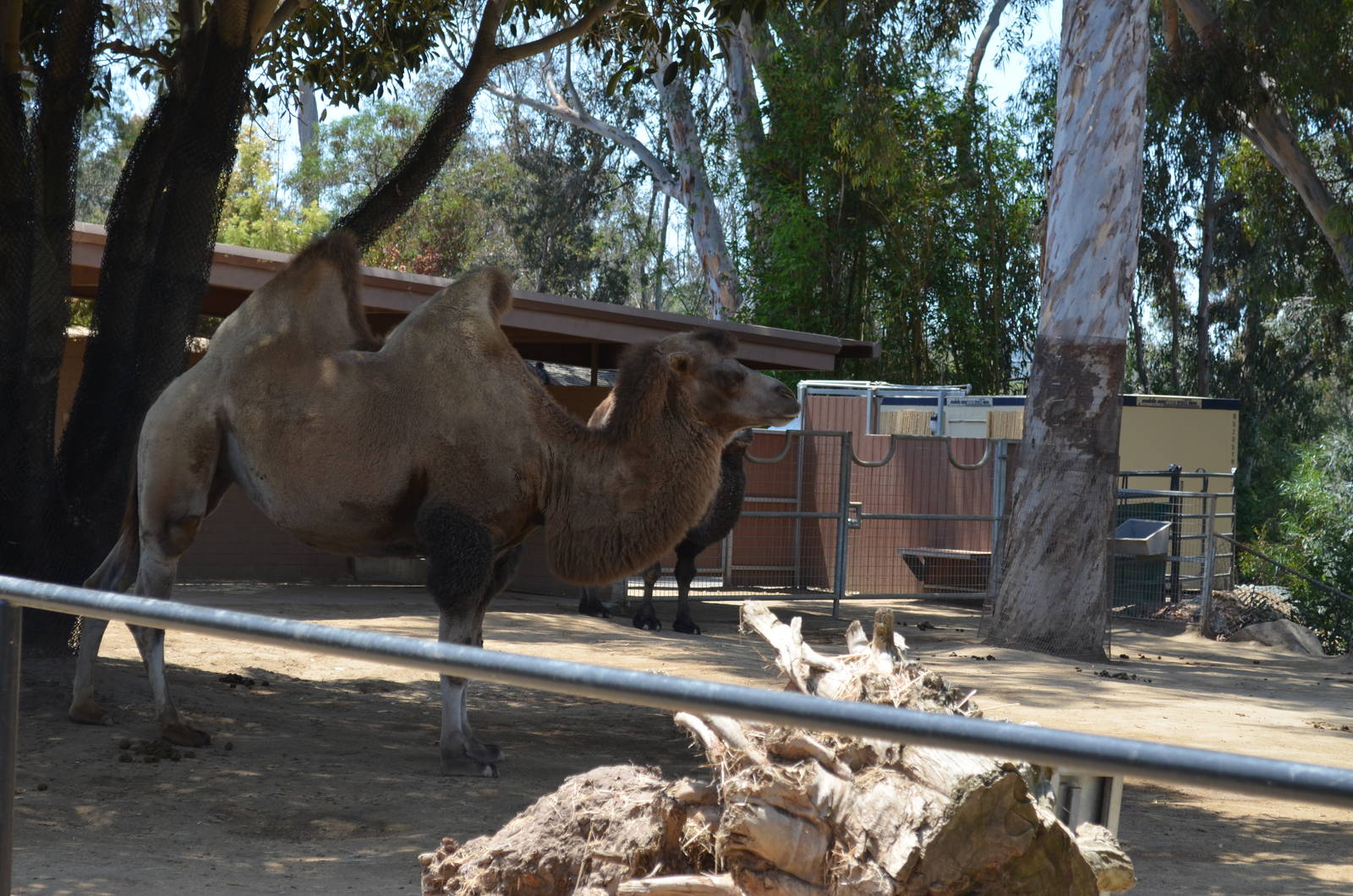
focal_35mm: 82
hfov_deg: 24.7
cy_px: 448
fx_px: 3094
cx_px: 676
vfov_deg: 16.5
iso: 200
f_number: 8
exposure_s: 1/250
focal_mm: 55
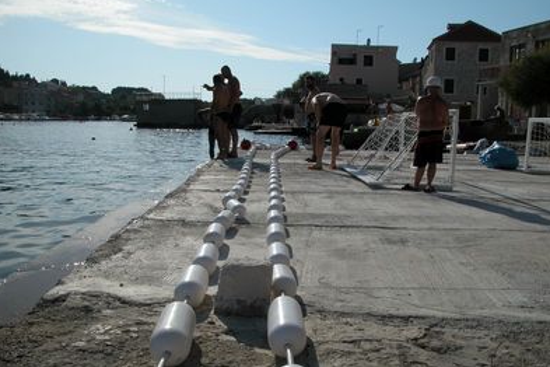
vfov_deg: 36.8
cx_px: 274
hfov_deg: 53.1
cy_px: 202
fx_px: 550
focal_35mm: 36
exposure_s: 1/645
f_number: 8
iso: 100
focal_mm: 8.9
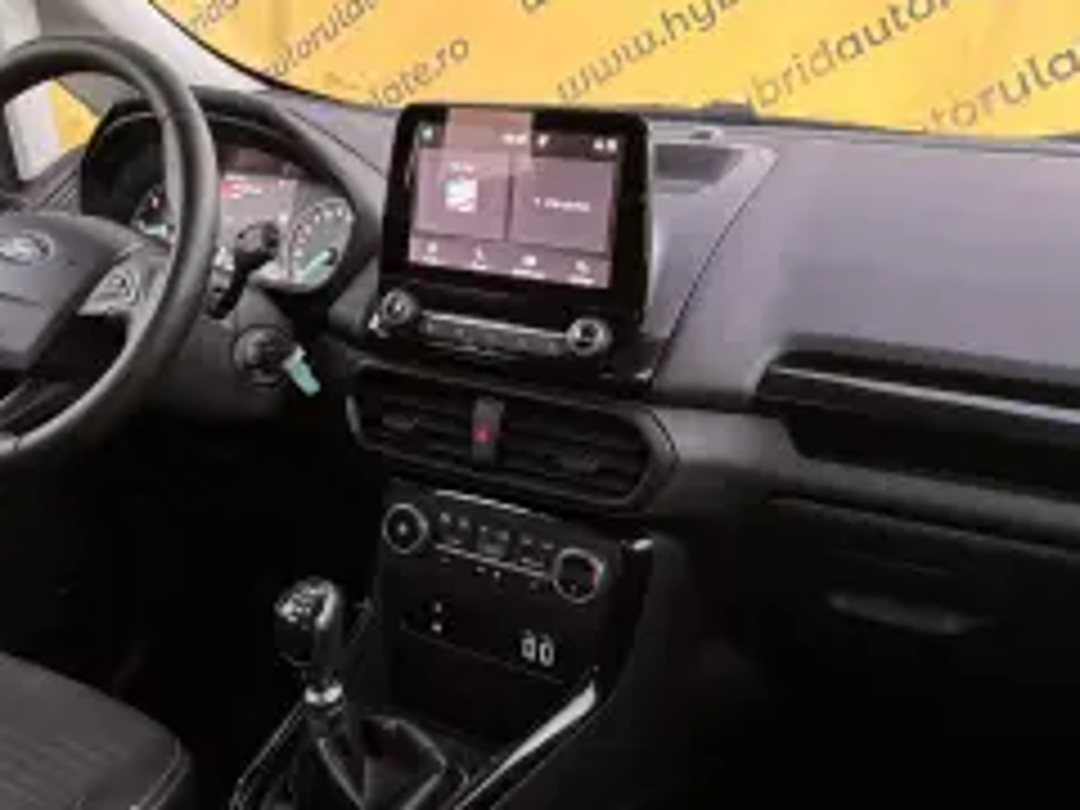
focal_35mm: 39
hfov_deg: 47.7
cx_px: 454
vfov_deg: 36.7
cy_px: 482
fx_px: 1217
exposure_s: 1/34
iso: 640
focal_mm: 5.96
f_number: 1.6
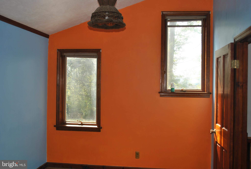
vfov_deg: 34.3
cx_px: 126
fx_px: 272
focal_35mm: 39
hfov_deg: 49.5
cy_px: 84
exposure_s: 1/160
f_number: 4.2
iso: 100
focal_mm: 26
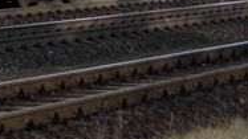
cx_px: -168
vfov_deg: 3.2
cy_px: -132
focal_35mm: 377
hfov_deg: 5.7
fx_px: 2478
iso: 400
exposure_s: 1/635
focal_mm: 14.6
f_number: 4.2
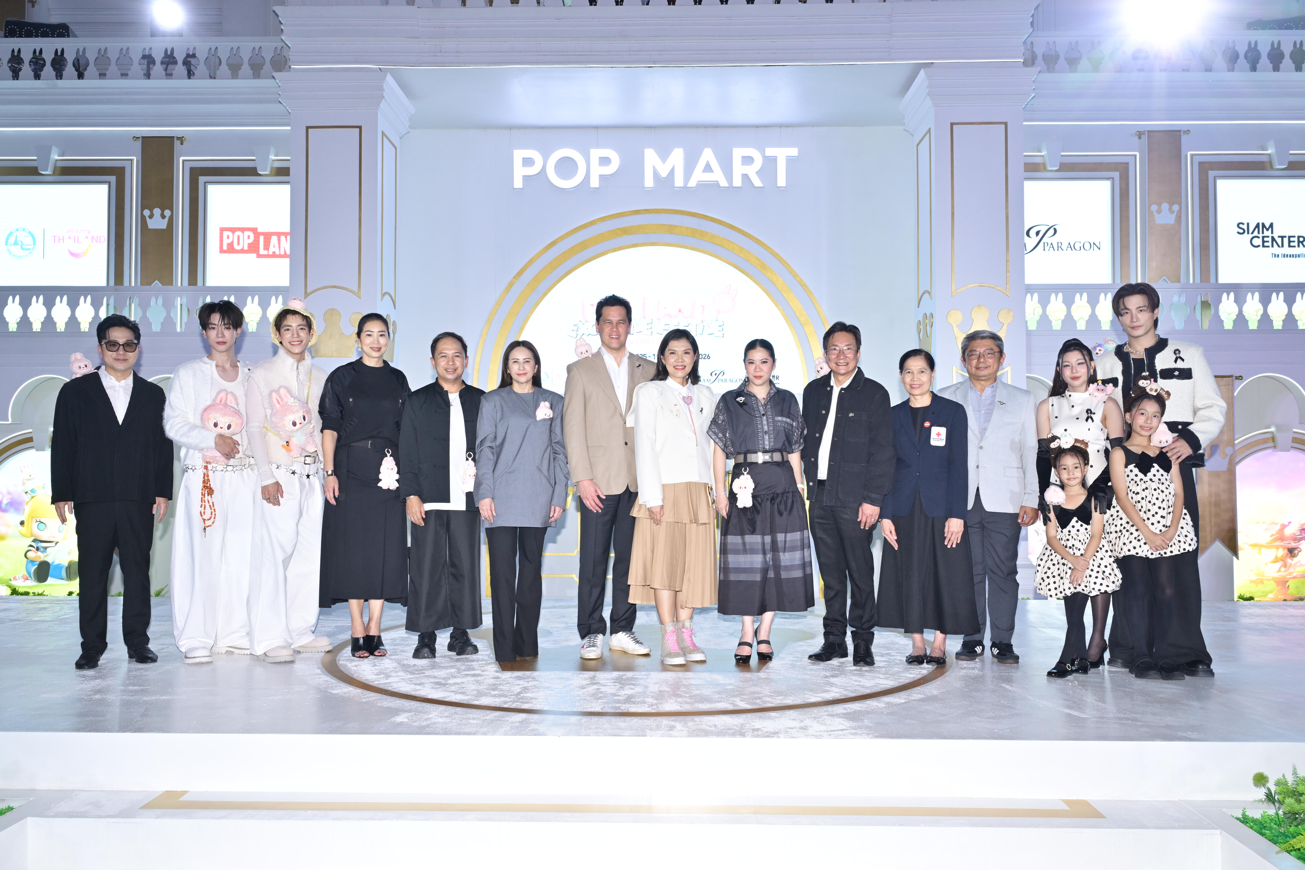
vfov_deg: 45.0
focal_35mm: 29
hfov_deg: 63.7
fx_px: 1051
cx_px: 652
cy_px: 435
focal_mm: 29
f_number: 7.1
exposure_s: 1/125
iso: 1250
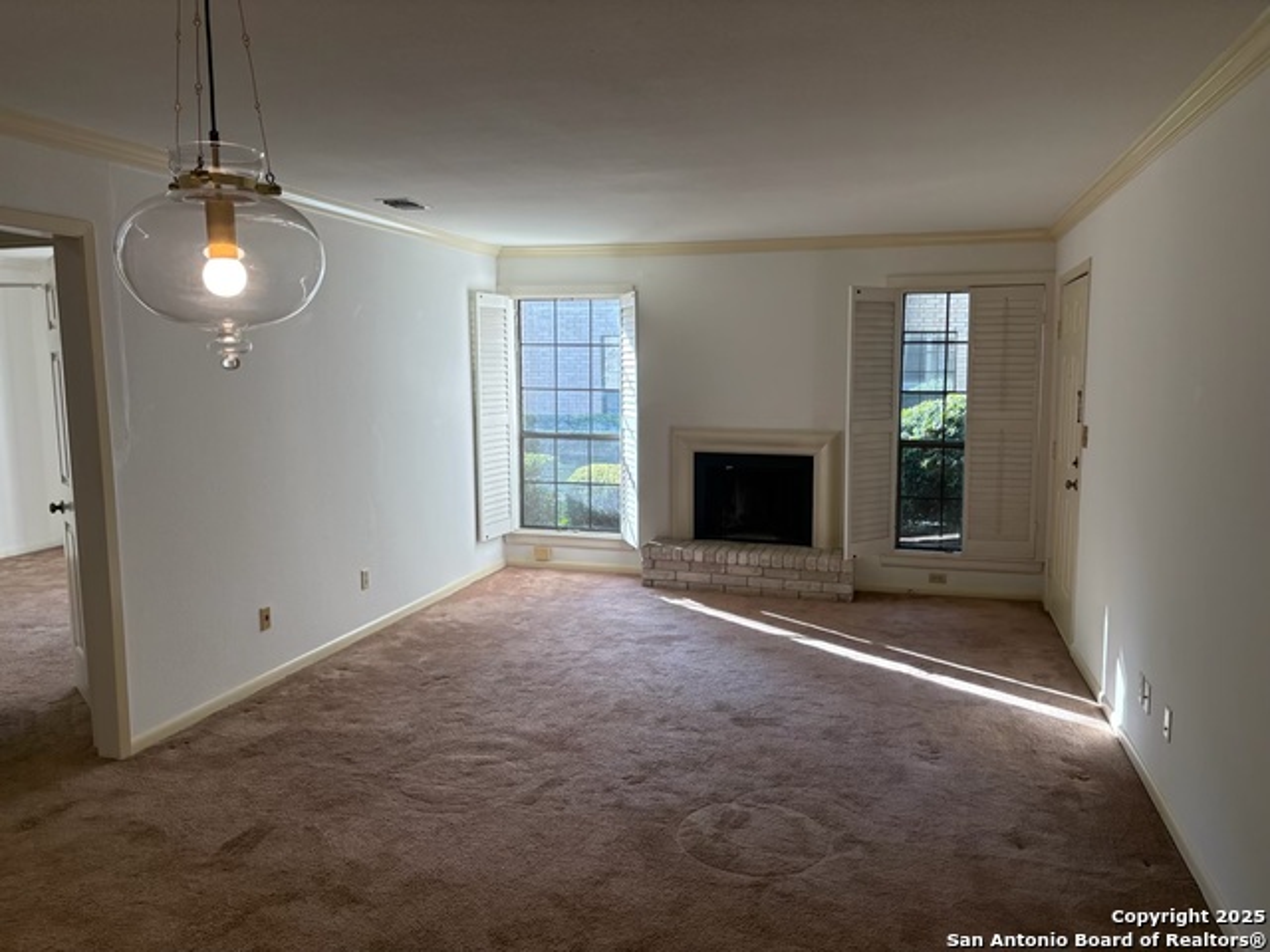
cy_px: 476
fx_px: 954
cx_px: 635
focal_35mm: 26
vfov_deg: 53.1
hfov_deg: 67.3
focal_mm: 5.96
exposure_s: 1/232
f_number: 1.6
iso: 64
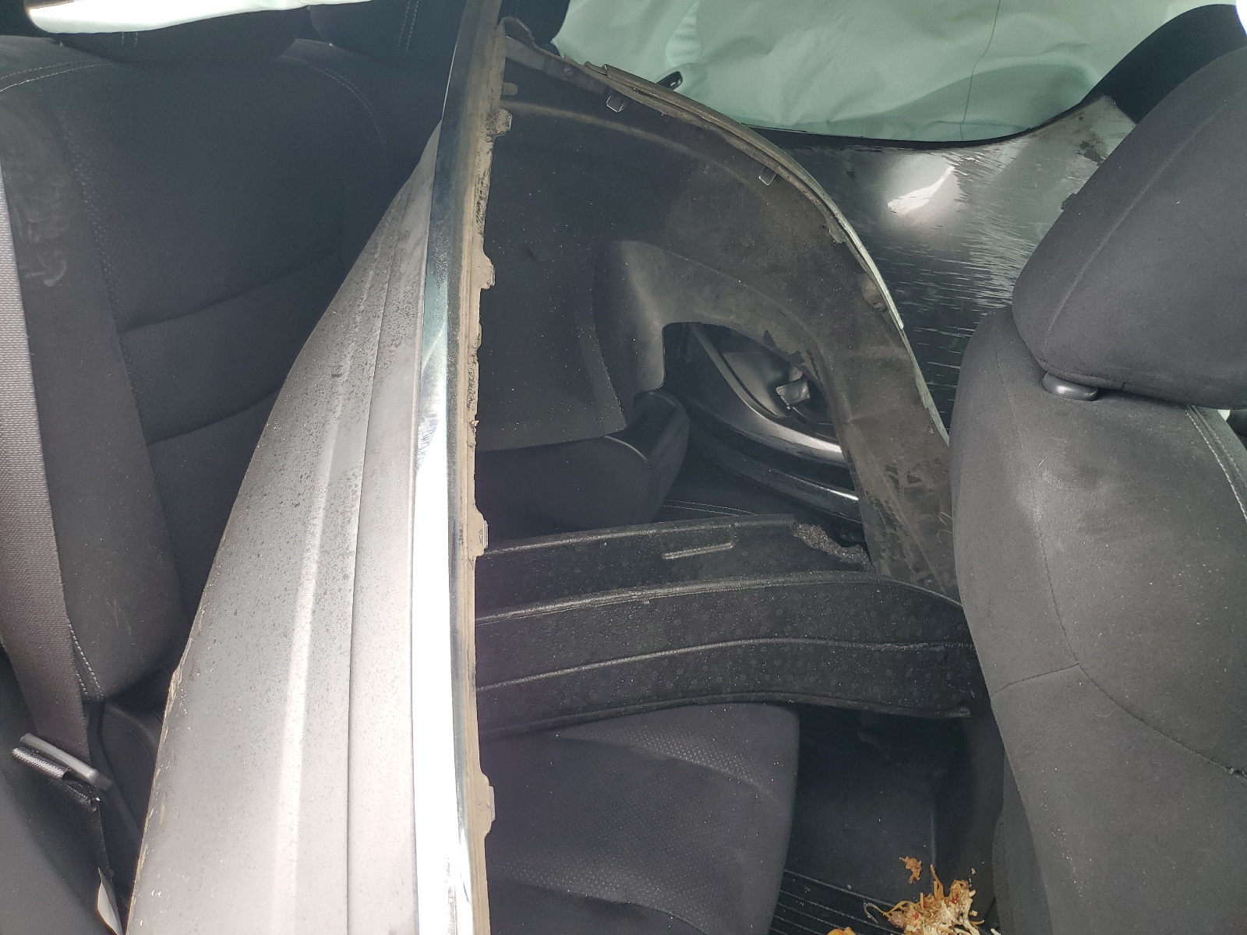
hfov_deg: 67.3
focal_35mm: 26
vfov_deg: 53.1
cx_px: 624
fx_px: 937
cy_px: 468
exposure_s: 1/100
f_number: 1.5
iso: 52
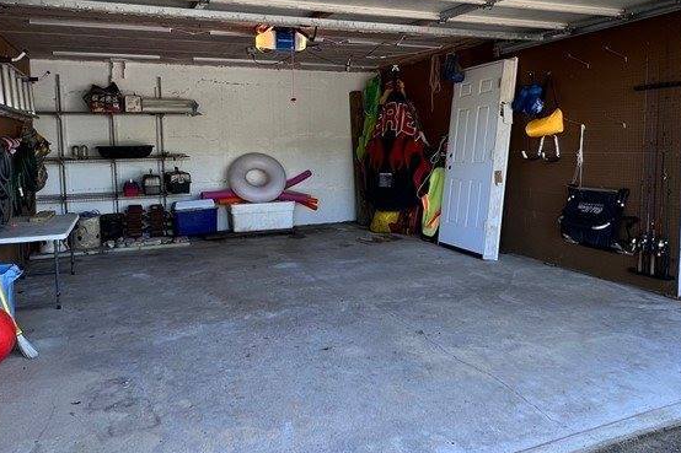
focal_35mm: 25
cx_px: 306
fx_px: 473
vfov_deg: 50.9
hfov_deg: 71.3
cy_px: 178
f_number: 1.8
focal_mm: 1.57
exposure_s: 1/99
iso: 50
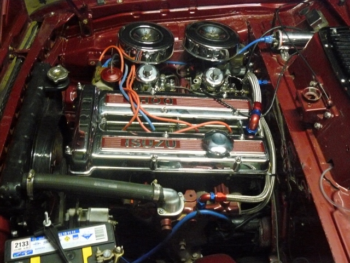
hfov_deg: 46.8
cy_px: 132
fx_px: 404
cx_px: 175
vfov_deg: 36.0
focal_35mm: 40
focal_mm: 6.6
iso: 800
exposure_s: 1/10
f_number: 2.8
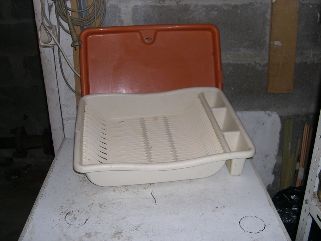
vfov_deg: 37.7
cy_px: 120
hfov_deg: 49.0
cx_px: 160
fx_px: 352
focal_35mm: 38
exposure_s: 1/60
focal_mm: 8
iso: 100
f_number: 2.8
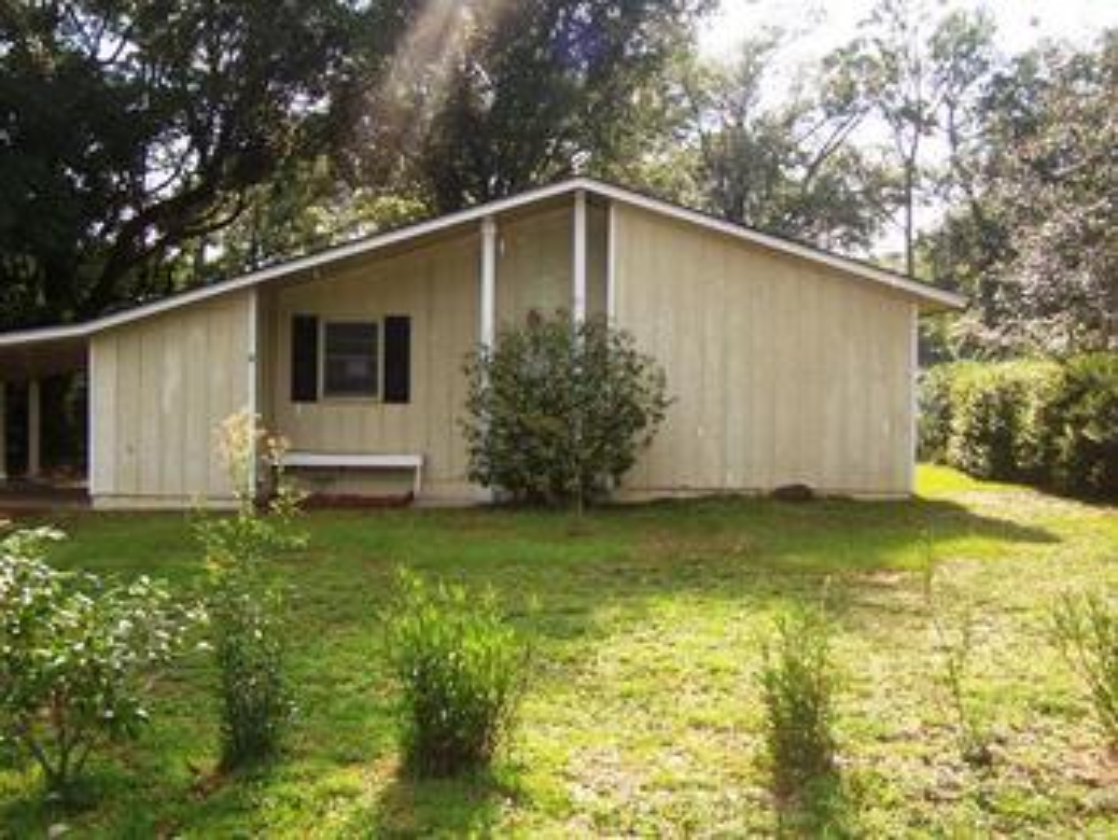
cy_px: 420
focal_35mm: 38
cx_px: 559
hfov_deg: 48.9
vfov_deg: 37.8
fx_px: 1228
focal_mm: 6.3
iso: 80
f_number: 2.8
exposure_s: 1/320
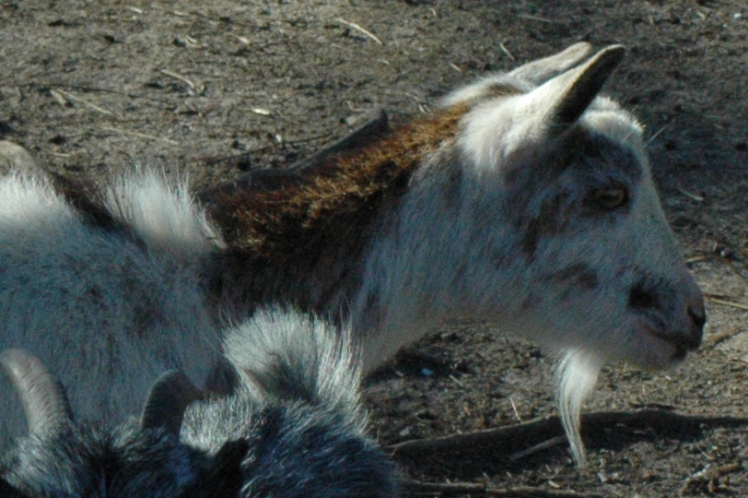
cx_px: -213
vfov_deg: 3.5
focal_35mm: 389
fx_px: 8076
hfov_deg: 5.3
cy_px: 304
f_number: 11
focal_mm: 70
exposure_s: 1/500
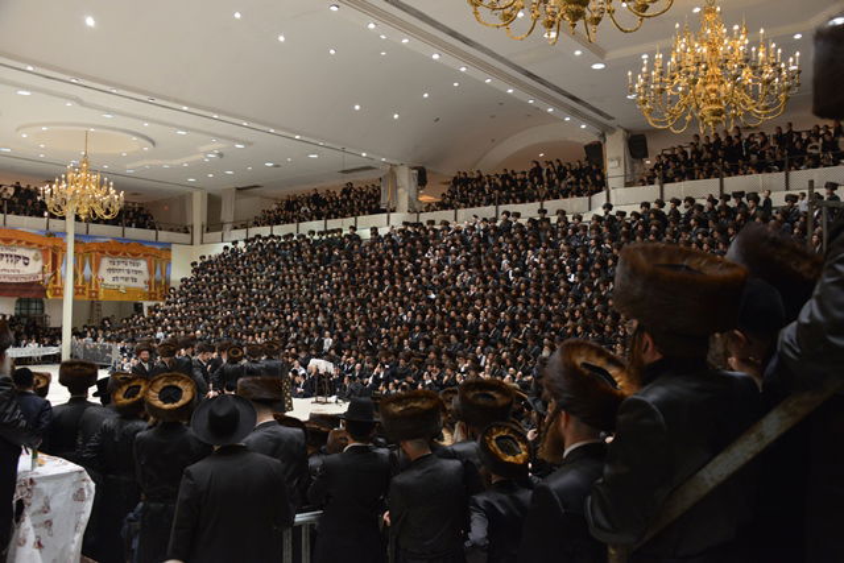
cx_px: 422
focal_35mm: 32
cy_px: 282
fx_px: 750
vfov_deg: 41.1
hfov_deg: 58.7
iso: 2000
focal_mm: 32
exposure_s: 1/125
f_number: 5.6
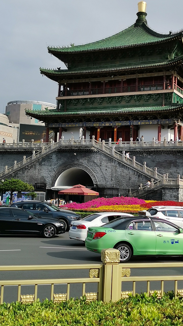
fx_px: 466
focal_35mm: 54
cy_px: 166
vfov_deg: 38.5
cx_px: 120
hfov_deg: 22.1
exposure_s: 1/2874
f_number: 1.4
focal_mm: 4.66
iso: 50
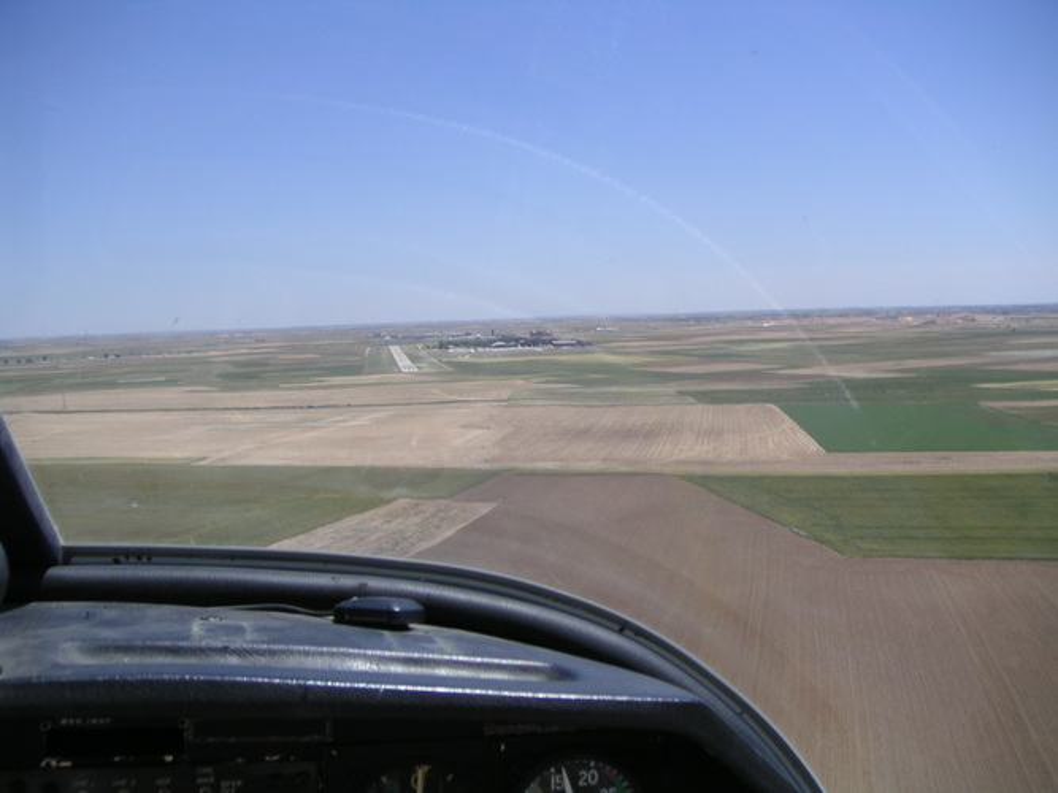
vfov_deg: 37.7
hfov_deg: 49.0
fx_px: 1161
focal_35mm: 38
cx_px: 529
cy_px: 396
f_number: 6.7
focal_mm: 6
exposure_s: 1/180
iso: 50
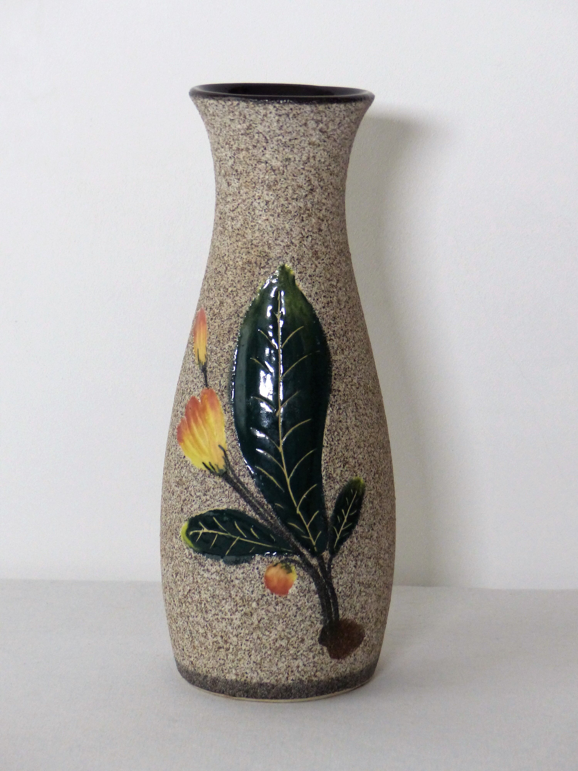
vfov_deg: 17.0
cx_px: 289
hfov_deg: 12.8
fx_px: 2583
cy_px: 386
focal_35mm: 116
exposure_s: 1/50
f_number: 2.8
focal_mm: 19.2
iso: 400
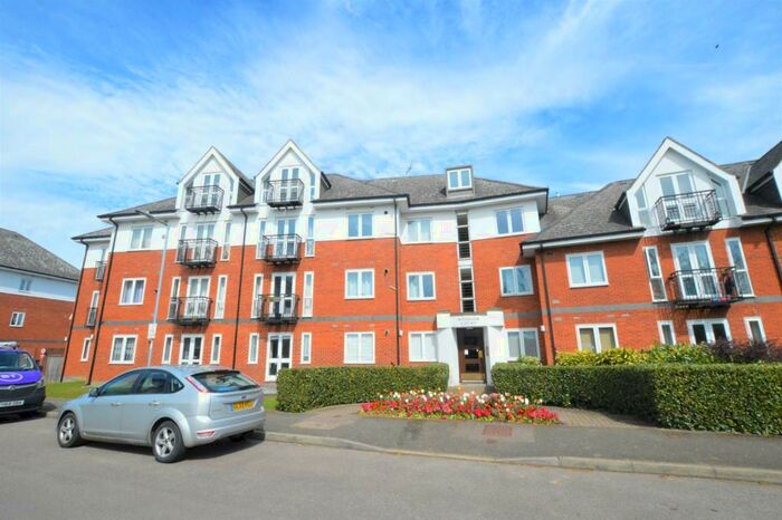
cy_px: 260
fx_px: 326
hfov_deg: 100.4
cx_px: 391
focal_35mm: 15
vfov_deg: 77.3
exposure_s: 1/1000
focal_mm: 10
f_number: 16
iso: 3200
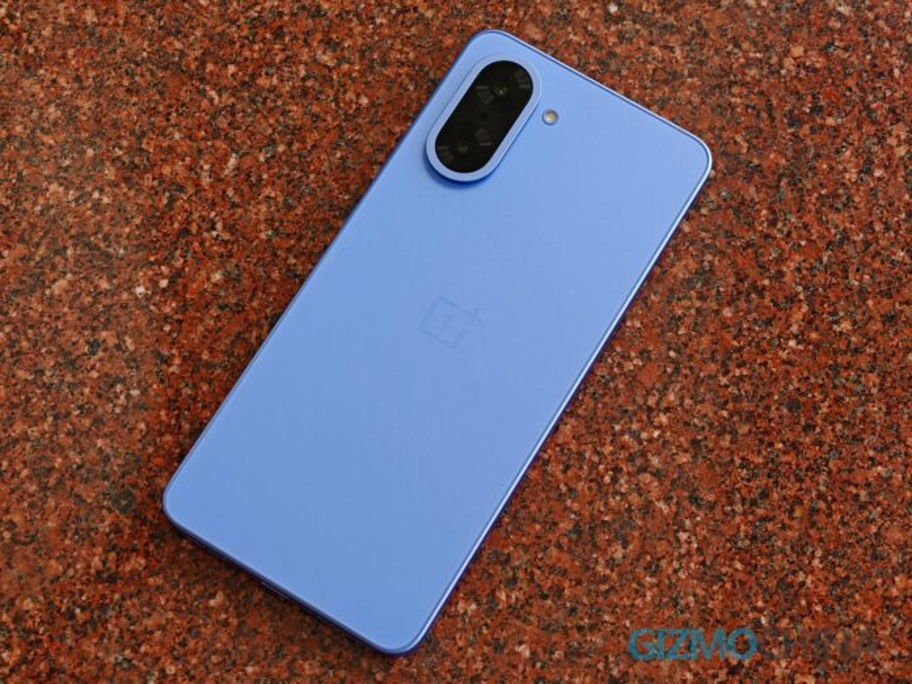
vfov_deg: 20.2
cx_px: 456
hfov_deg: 26.7
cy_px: 342
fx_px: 1923
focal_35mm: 73
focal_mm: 13.85
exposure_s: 1/200
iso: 250
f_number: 2.6
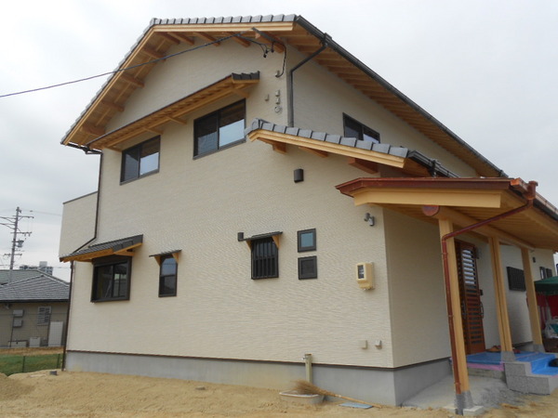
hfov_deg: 61.7
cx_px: 279
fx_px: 467
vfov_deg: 48.2
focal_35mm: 29
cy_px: 209
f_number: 3.4
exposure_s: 1/1000
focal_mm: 5.1
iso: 80
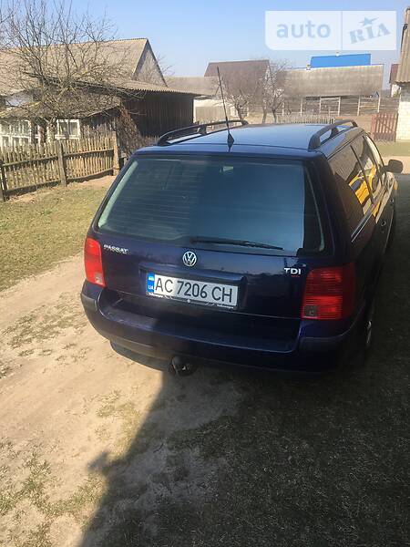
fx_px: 458
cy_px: 274
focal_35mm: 29
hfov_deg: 48.2
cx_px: 205
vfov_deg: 61.7
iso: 25
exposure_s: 1/810
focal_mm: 4.2
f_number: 2.2
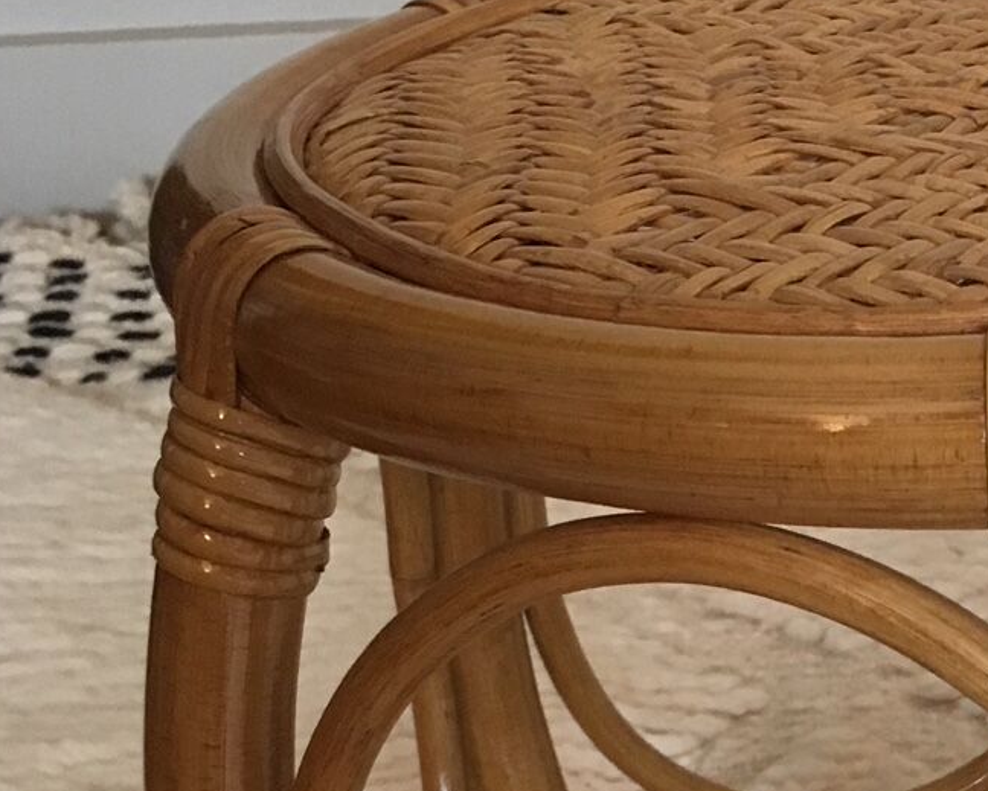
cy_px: 765
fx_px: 2574
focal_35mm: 88
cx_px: 1087
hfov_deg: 20.7
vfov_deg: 17.1
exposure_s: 1/33
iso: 160
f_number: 2.2
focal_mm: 4.15
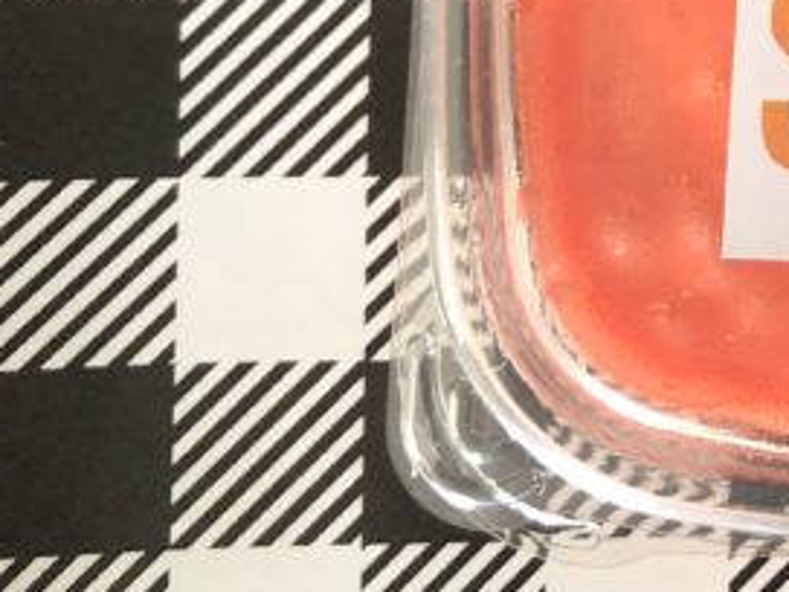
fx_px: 1869
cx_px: 1033
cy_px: -87
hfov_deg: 21.5
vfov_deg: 17.3
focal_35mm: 82
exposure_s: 1/12
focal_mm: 3.99
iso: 100
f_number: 1.8
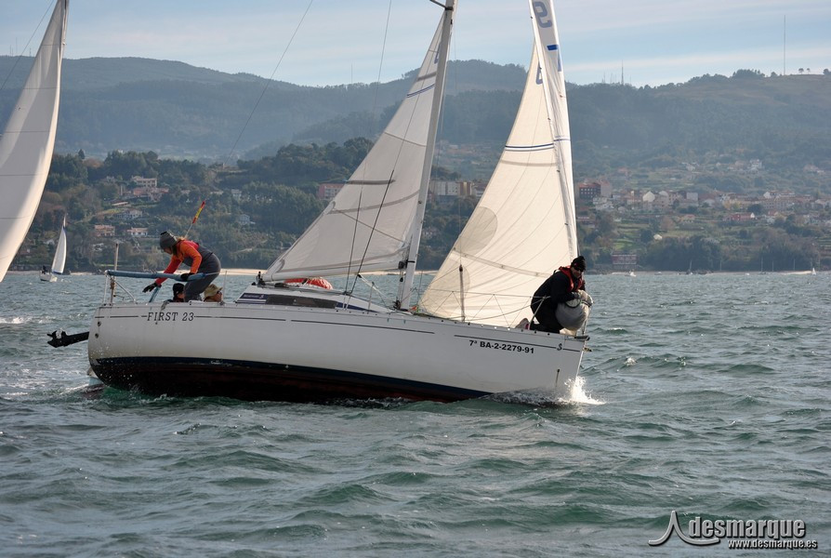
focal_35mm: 112
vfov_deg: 12.2
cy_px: 279
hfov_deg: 18.1
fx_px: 2602
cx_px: 416
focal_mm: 75
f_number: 6.3
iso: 100
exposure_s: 1/640
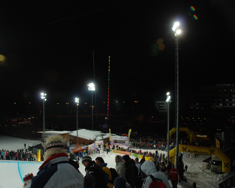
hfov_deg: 57.0
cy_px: 94
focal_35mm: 31
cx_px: 104
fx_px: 216
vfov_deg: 47.1
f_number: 3.5
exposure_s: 1/200
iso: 400
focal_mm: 18
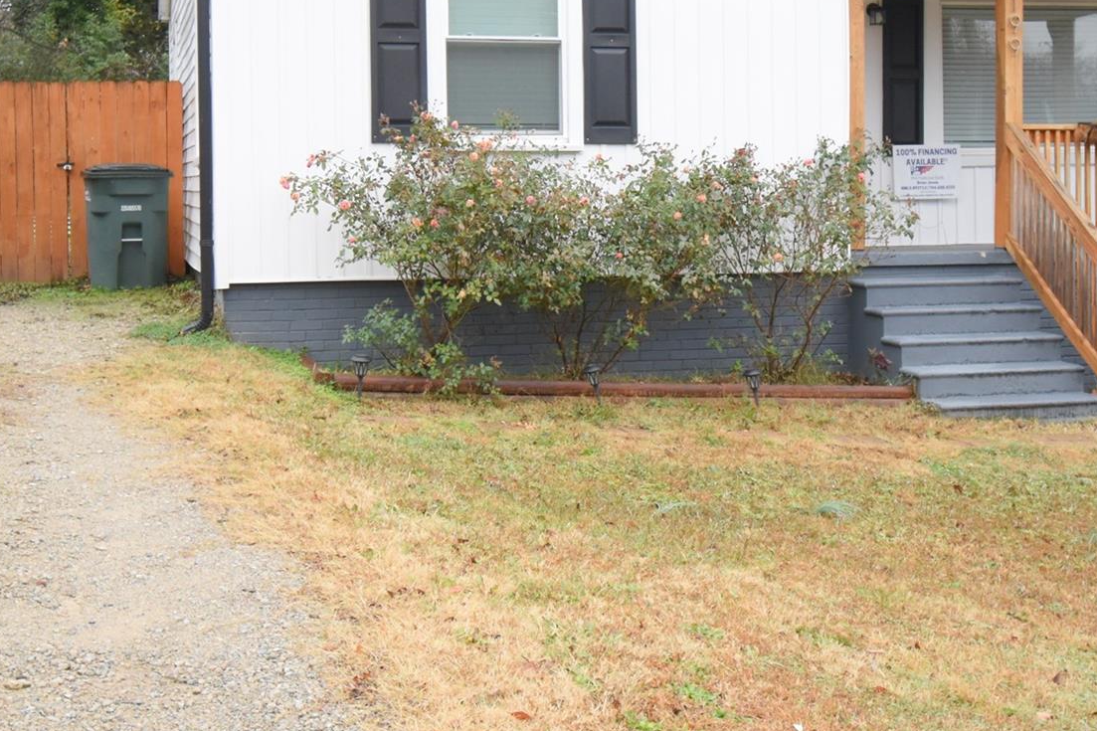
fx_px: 1613
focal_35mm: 53
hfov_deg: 37.6
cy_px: 252
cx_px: 561
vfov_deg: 25.4
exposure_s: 1/125
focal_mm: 19
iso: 1000
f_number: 5.6
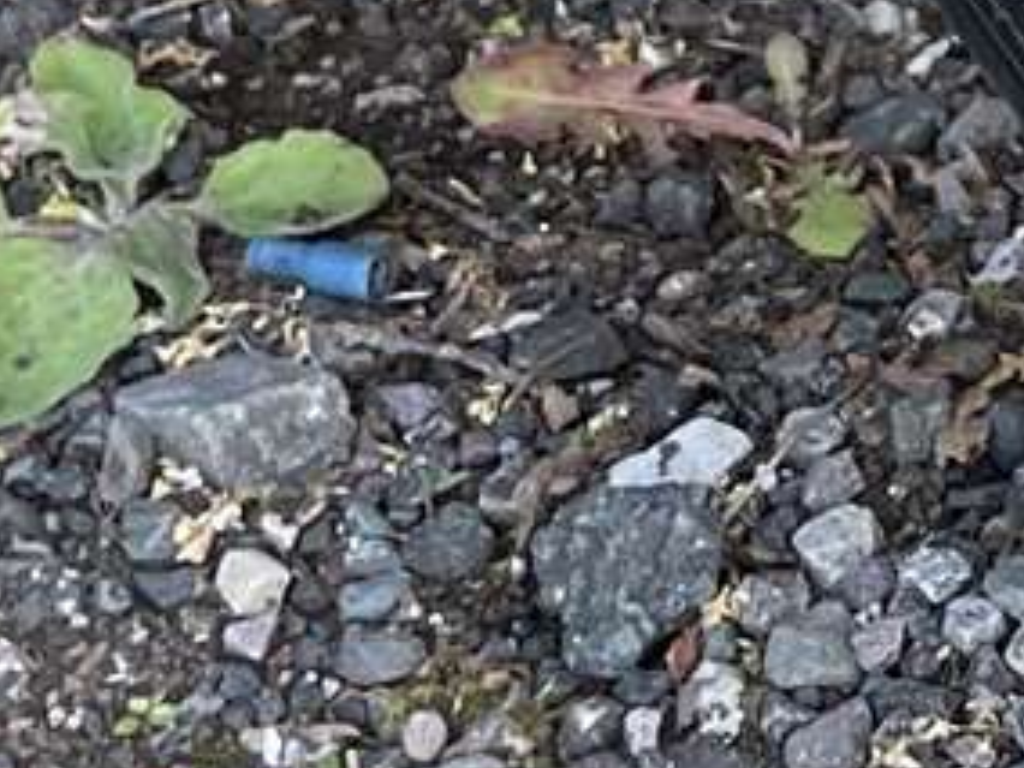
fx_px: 5413
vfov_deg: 7.5
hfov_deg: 9.9
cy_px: -1154
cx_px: 2181
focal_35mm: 183
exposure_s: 1/121
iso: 50
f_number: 1.6
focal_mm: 4.2
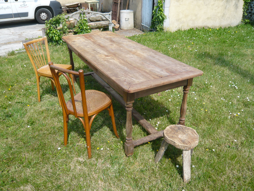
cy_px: 96
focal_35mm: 28
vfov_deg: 49.7
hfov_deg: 63.4
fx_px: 205
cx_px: 127
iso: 100
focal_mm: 4.6
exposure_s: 1/640
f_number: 2.8
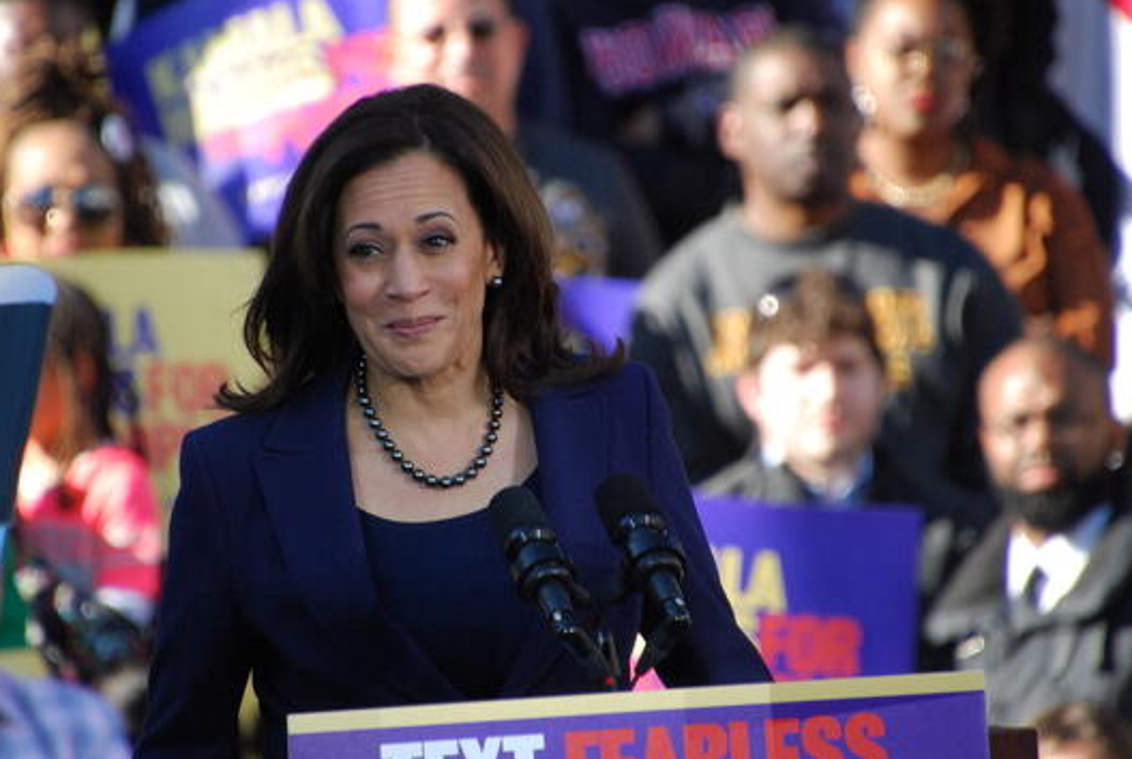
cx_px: 496
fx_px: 26080
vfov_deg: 1.7
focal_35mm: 828
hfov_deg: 2.5
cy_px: 367
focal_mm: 400
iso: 560
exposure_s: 1/500
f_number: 6.7
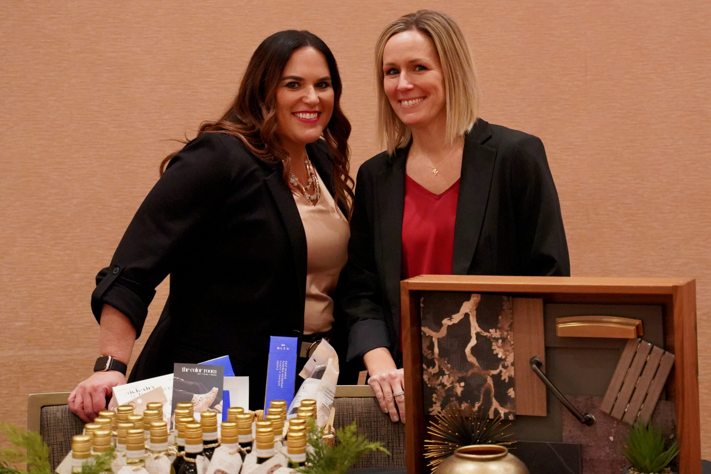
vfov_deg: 21.2
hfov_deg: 31.4
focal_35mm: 64
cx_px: 356
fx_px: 1264
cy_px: 237
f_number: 4
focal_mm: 64
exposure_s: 1/160
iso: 12800
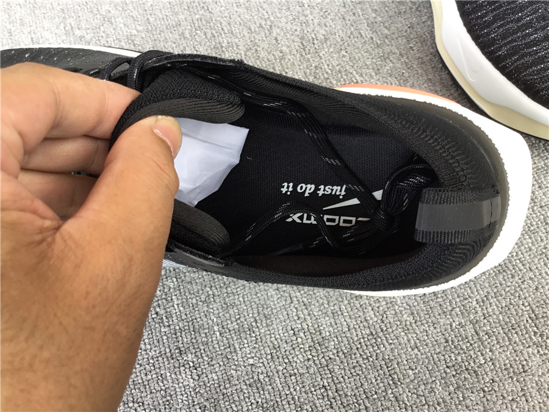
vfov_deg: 45.4
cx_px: 274
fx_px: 492
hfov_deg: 58.4
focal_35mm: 31
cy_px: 206
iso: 25
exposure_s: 1/50
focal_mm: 3.3
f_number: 2.4
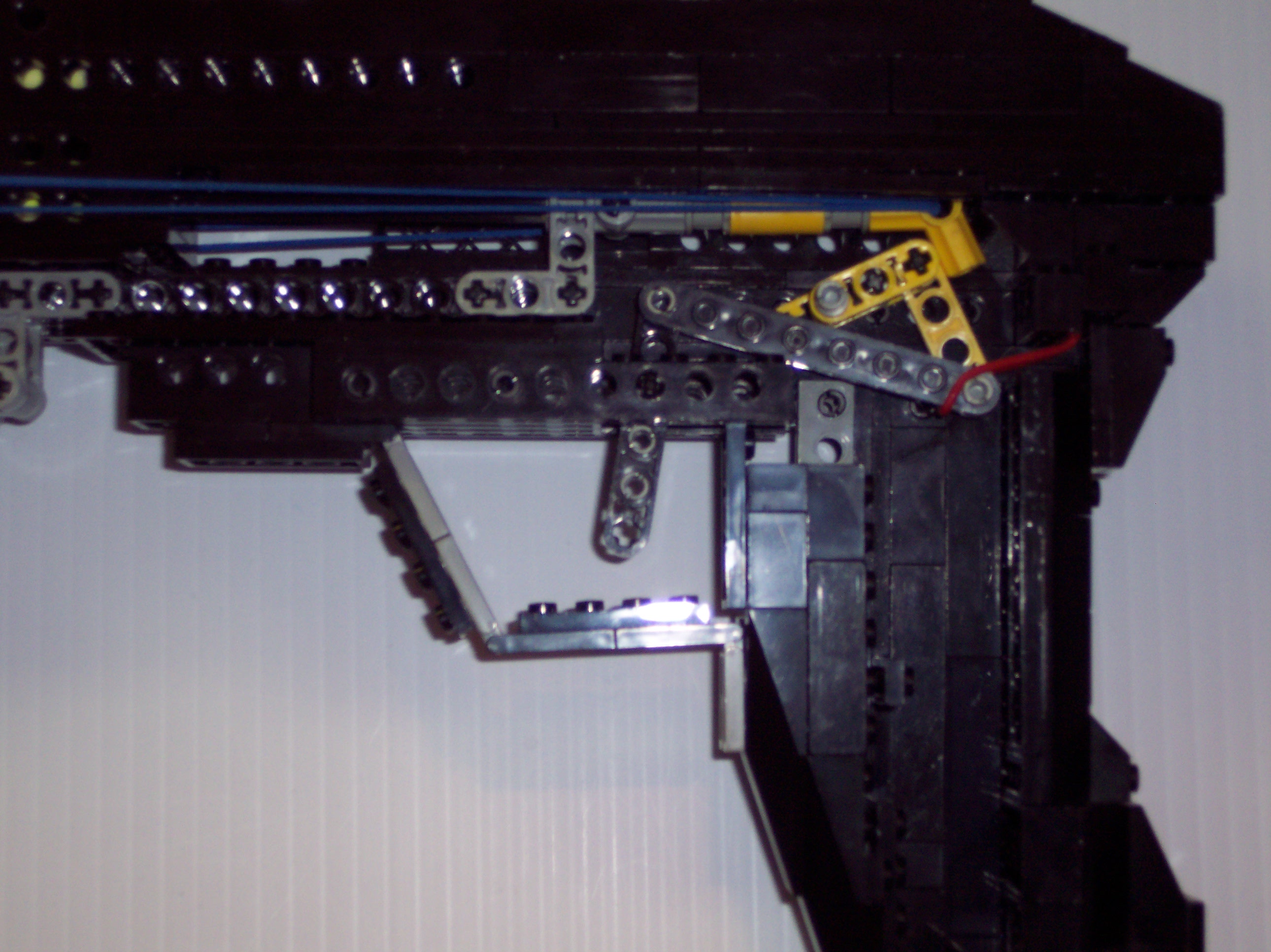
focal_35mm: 76
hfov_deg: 25.7
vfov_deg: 19.4
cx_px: 636
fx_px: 2789
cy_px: 476
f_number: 3.8
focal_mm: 16
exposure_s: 1/45
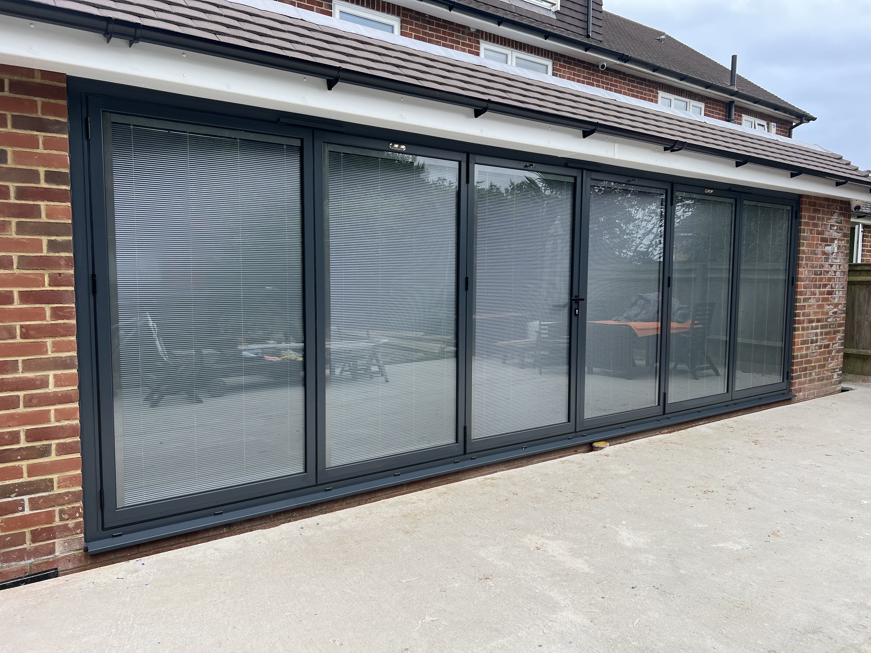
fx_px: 654
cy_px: 326
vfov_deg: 53.1
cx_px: 436
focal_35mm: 26
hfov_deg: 67.3
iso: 40
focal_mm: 5.7
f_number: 1.5
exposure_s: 1/284
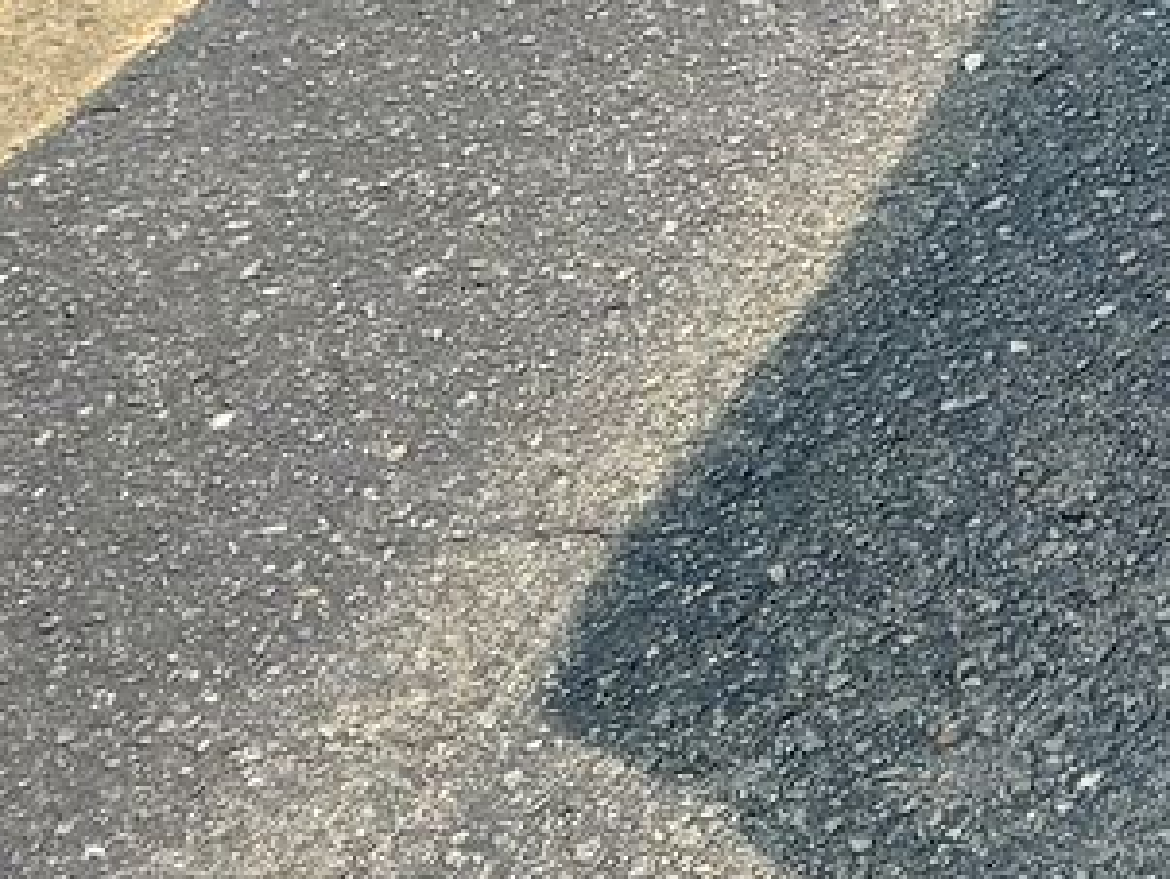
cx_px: 3061
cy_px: -1367
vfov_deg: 10.0
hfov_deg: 11.7
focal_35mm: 127
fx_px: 4296
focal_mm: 6.7
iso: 50
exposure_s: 1/530
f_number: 1.8
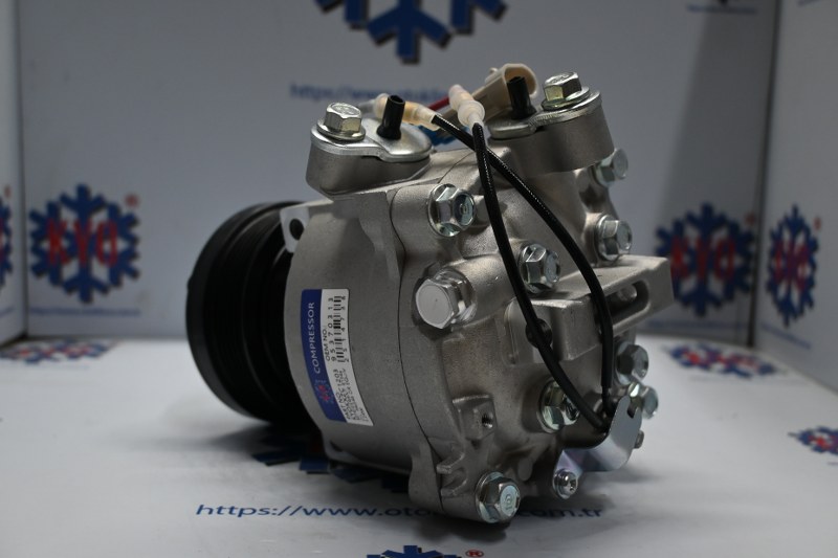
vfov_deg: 35.5
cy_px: 279
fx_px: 873
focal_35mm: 38
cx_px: 419
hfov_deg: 51.3
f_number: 4.2
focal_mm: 25
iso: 640
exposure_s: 1/125
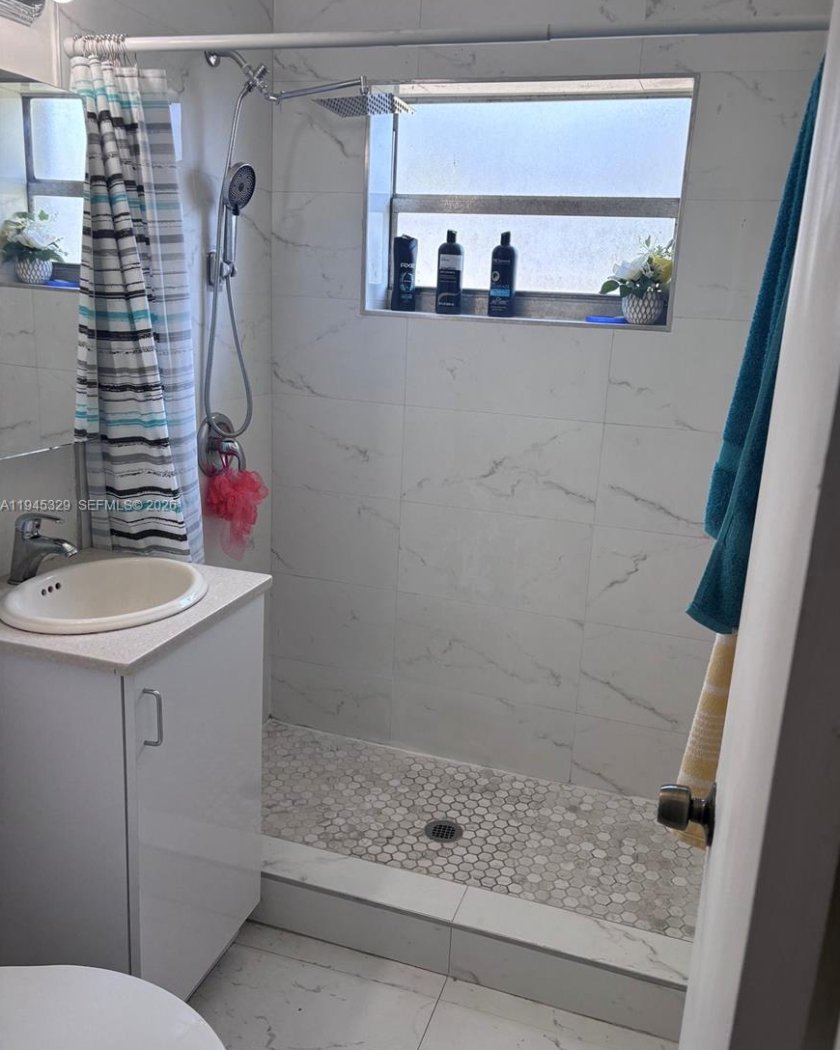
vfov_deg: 62.2
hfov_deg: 51.5
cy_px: 507
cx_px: 433
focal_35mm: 28
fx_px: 870
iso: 50
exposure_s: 1/141
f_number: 1.6
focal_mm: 5.96
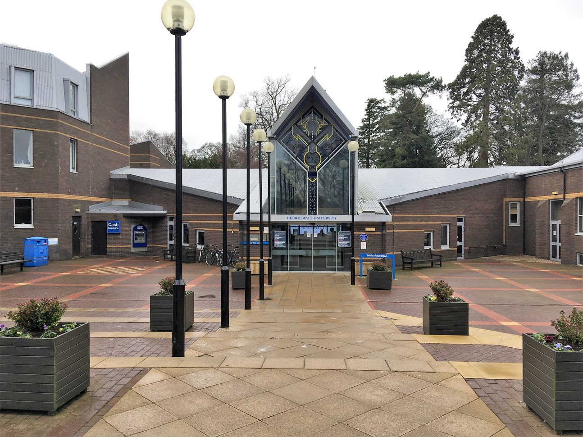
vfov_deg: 48.2
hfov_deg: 61.7
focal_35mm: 29
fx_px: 488
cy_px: 218
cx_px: 292
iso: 25
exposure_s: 1/301
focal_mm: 4.15
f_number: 2.2
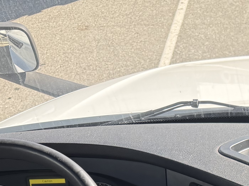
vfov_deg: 13.1
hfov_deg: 18.4
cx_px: 337
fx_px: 705
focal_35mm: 98
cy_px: 374
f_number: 1.78
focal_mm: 6.76
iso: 100
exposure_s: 1/813
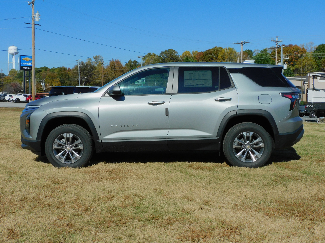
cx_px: 162
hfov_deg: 38.2
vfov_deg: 29.1
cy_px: 122
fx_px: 469
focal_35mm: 50
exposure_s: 1/1600
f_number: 5
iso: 125
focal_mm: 9
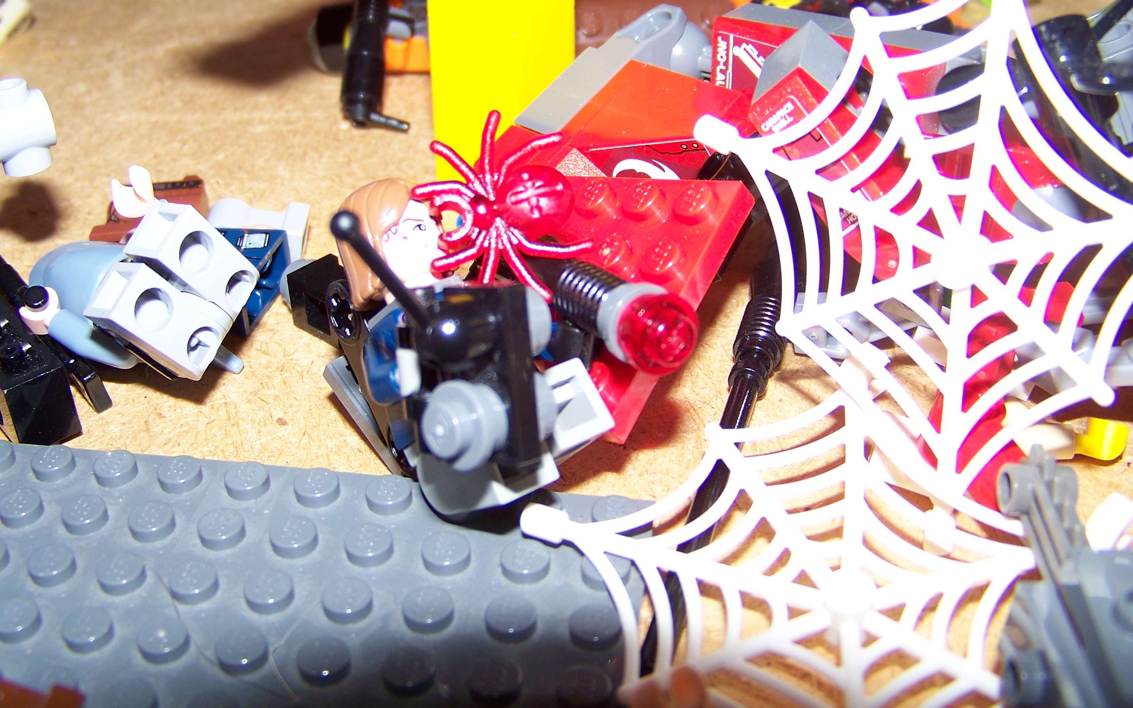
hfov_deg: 47.2
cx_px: 538
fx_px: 1297
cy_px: 277
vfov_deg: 30.4
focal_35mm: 42
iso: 64
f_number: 2.8
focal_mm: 5.85
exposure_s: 1/30
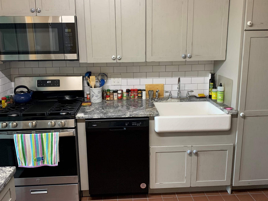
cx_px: 131
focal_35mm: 31
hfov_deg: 58.4
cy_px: 88
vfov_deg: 45.3
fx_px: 240
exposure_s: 1/60
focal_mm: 4.25
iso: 125
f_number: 1.8
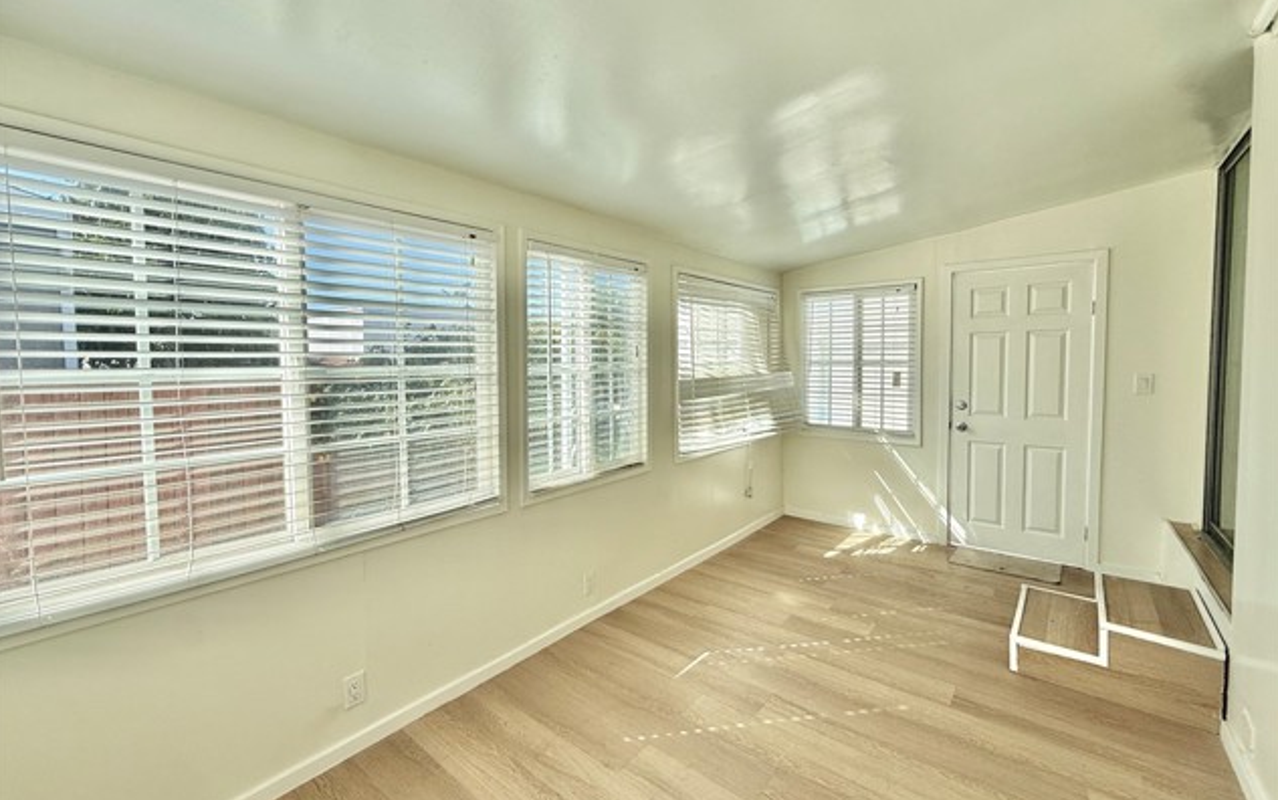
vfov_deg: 74.8
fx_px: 523
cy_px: 388
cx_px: 638
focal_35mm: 15
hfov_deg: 101.4
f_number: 2.2
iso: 50
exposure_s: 1/333
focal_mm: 2.22
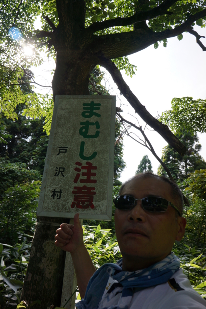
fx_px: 258
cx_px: 103
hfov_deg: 43.6
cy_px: 154
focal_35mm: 30
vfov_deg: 61.9
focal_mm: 20
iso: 100
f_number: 7.1
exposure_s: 1/200
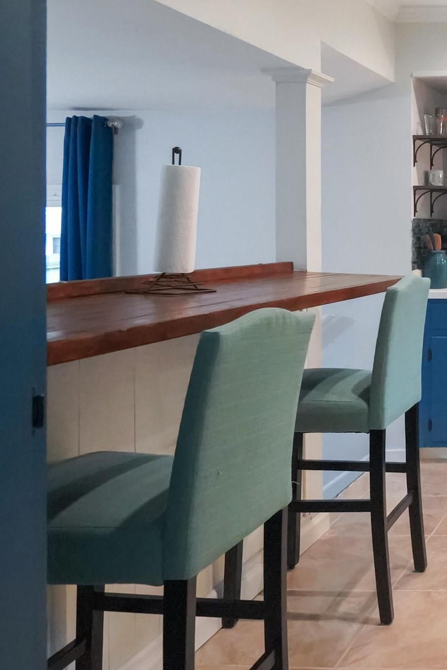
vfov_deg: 50.0
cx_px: 695
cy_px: 236
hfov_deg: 25.2
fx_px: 708
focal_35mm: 38
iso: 12800
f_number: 4
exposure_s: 1/400
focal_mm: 16
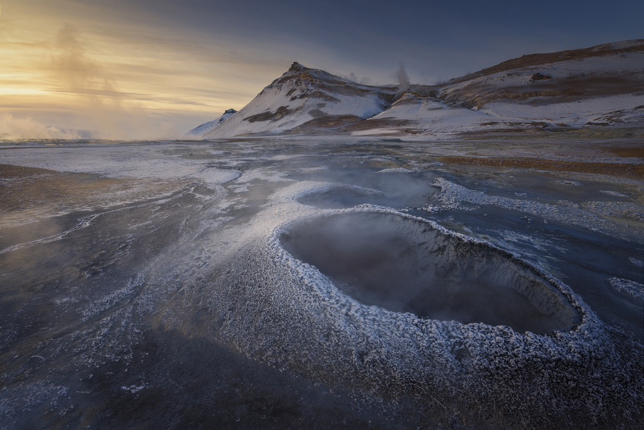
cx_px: 322
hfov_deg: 104.2
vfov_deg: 81.2
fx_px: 250
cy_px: 215
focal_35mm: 14
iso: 200
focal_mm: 14
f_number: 8
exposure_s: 1/160
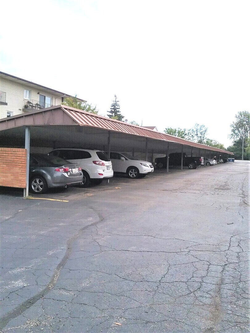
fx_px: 299
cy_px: 166
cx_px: 125
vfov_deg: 58.4
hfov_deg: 45.4
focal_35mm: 31
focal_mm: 3.3
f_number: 2.2
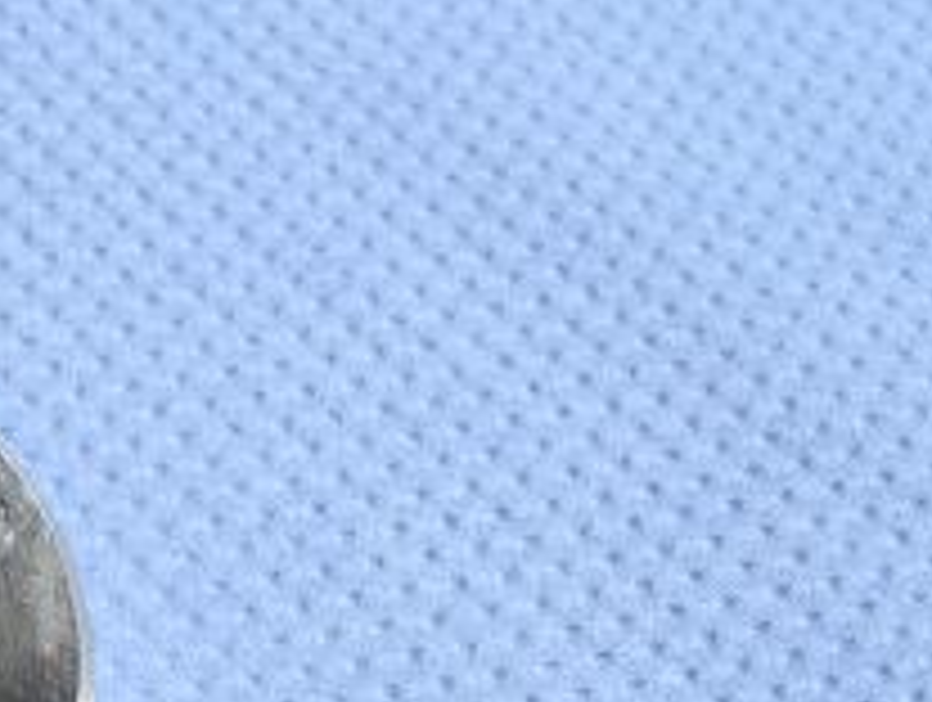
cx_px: -482
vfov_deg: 13.4
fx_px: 2913
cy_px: 842
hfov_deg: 16.5
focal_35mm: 108
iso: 100
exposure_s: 1/78
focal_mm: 6
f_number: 2.8
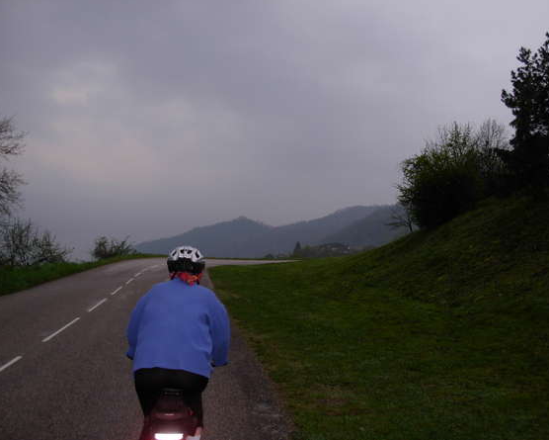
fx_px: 650
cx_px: 290
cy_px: 219
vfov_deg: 37.3
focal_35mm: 40
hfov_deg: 45.8
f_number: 2.9
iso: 79
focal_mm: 6.3
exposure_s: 1/136
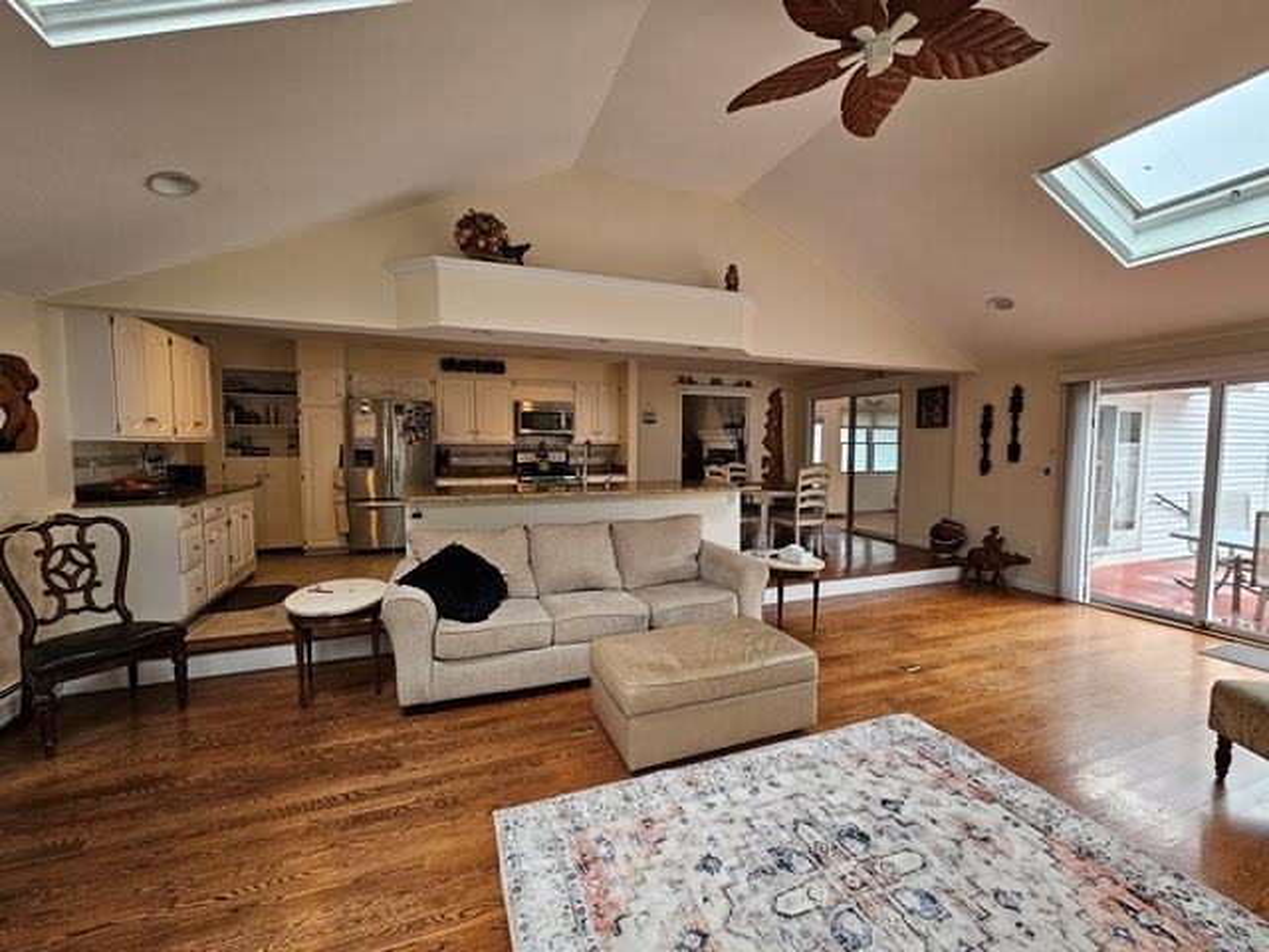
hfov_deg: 106.2
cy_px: 476
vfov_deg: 89.9
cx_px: 634
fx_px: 477
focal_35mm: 13
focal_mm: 2.2
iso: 80
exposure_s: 1/60
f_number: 2.2
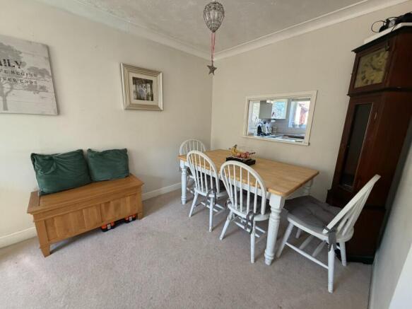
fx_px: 167
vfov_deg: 85.7
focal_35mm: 14
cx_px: 206
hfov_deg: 102.1
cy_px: 154
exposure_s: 1/112
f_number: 2.2
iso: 320
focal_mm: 2.22
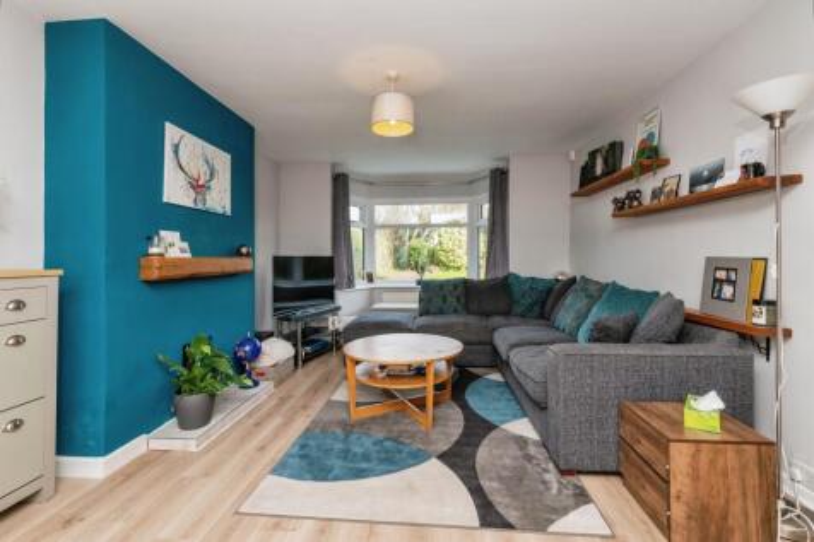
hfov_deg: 96.8
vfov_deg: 73.7
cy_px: 271
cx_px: 407
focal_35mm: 16
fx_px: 362
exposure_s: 1/160
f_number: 8
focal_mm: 16
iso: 320
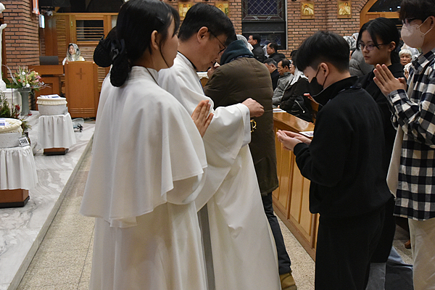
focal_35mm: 60
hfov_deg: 33.1
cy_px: 101
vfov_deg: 22.5
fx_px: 725
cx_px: 289
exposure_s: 1/125
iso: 3600
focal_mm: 40
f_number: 5
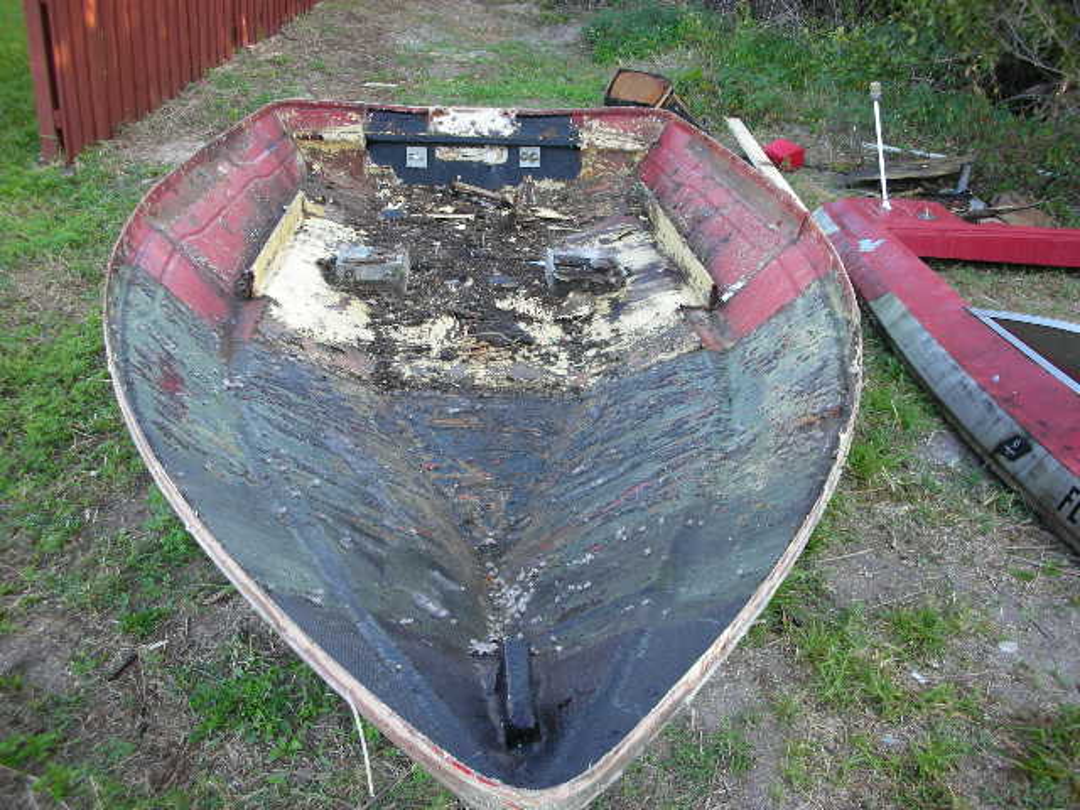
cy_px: 405
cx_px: 540
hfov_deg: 52.6
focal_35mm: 35
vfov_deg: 40.7
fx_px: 1092
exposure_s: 1/39.1
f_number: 3
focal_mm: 5.8
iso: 50
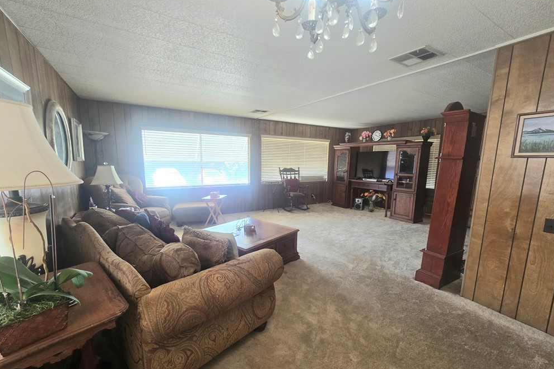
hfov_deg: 104.3
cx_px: 273
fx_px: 215
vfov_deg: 81.1
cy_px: 198
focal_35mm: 14
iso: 160
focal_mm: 2.2
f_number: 2.2
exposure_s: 1/60.2
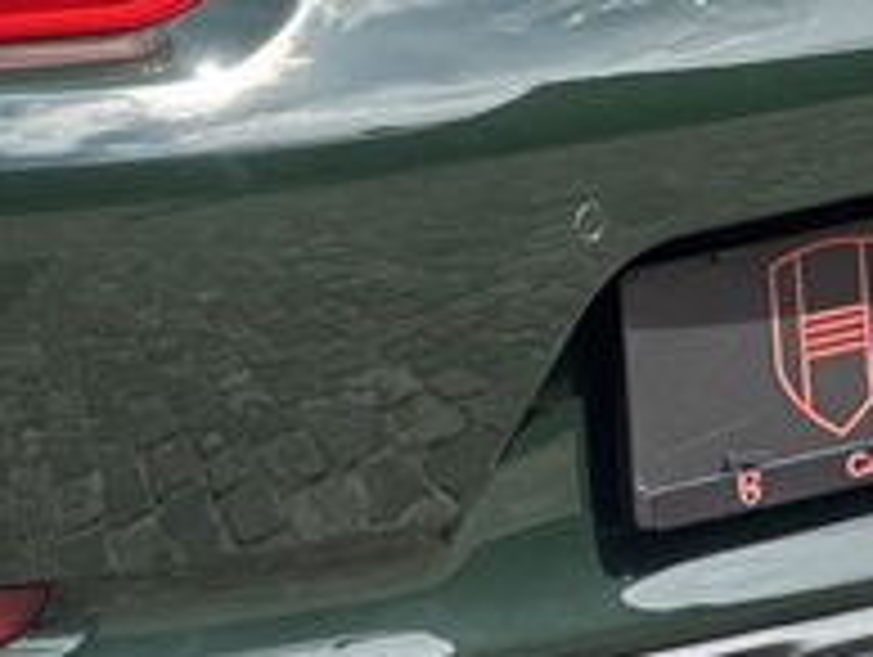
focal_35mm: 406
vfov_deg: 3.7
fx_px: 10252
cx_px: -9
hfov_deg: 4.9
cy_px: -324
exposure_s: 1/126
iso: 20
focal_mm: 9
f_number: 2.8
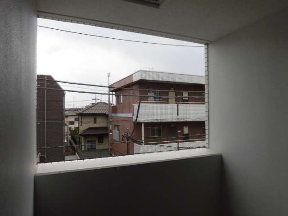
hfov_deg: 71.6
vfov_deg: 56.8
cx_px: 144
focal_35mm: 24
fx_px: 200
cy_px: 108
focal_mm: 4.3
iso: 100
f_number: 3.1
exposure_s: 1/800
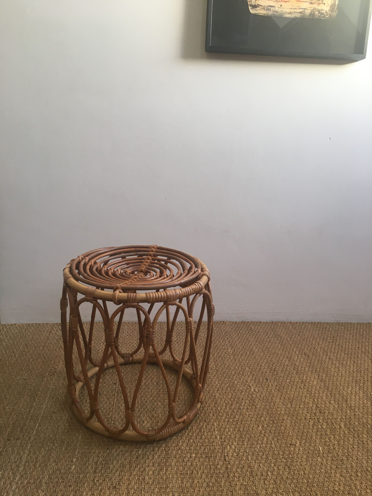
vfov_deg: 61.7
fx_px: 416
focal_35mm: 29
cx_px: 186
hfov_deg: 48.2
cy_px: 248
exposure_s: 1/33
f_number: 2.2
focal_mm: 4.15
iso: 25
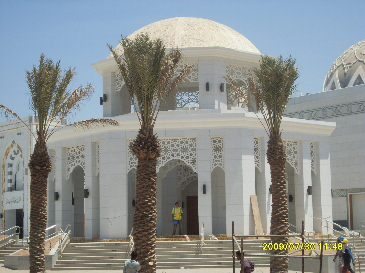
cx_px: 182
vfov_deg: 18.2
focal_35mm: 81
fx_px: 854
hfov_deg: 24.1
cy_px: 136
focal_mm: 13.5
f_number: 11.3
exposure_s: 1/180
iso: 80
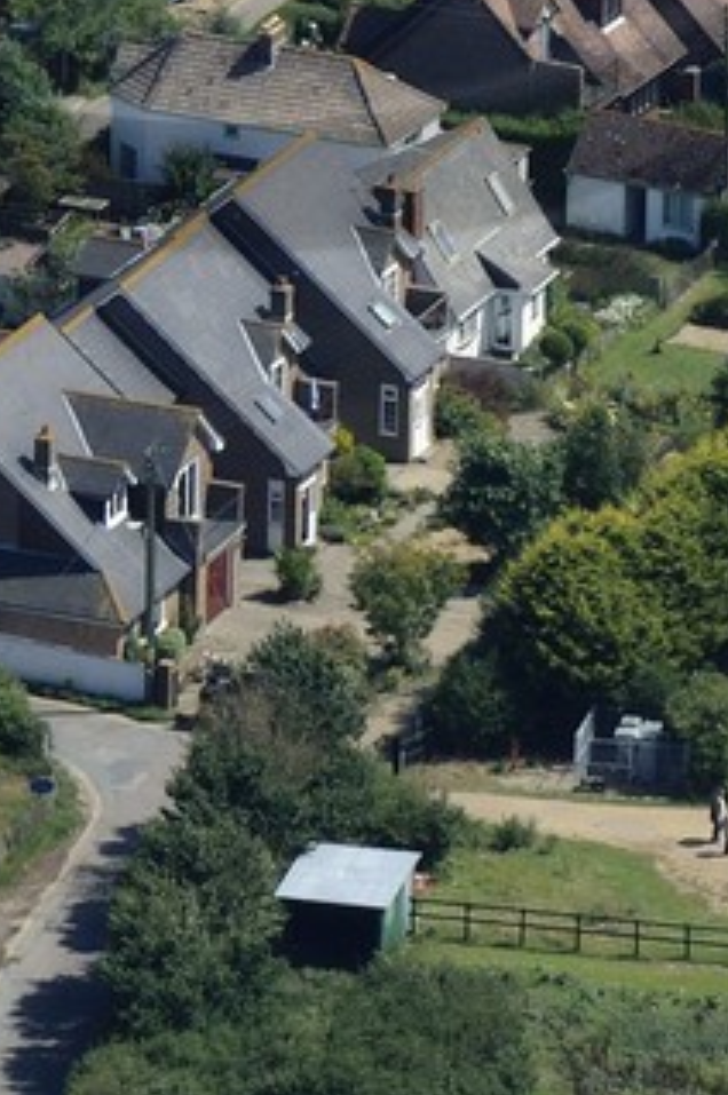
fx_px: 30458
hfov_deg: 1.4
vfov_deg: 2.1
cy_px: -820
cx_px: 234
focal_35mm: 1002
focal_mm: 200
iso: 200
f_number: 5
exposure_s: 1/1000
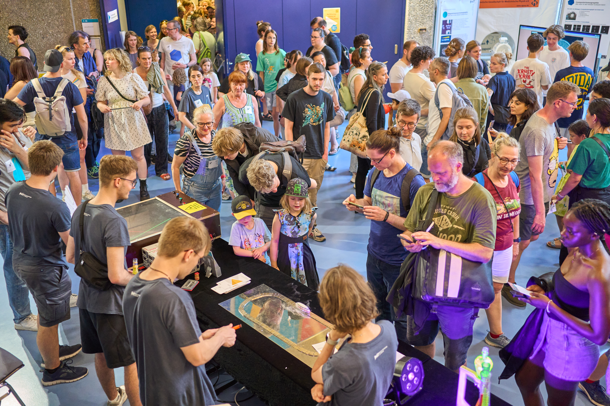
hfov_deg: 54.4
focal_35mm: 35
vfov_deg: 37.9
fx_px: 593
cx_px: 305
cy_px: 203
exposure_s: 1/125
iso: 2500
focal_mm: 35
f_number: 2.5
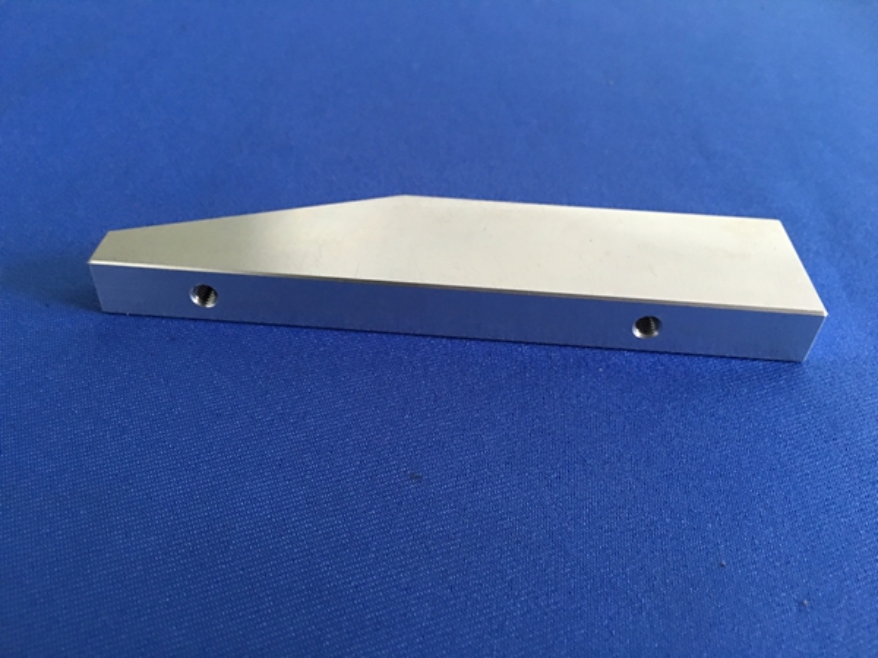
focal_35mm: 29
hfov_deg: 61.7
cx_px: 439
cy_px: 329
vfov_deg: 48.2
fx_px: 736
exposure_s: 1/8
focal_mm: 4.15
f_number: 2.2
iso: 100
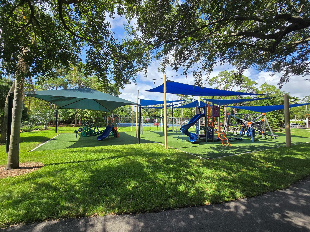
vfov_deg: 89.9
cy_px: 116
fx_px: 116
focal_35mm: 13
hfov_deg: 106.2
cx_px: 155
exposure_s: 1/1304
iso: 50
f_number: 2.2
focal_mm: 2.2
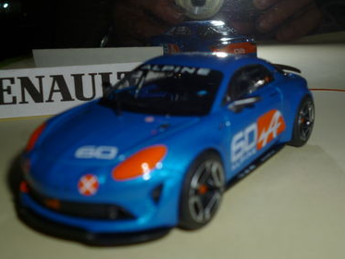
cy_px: 129
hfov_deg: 42.9
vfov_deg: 32.9
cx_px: 182
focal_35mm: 44
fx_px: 439
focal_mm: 7.3
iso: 100
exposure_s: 1/60
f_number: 3.7
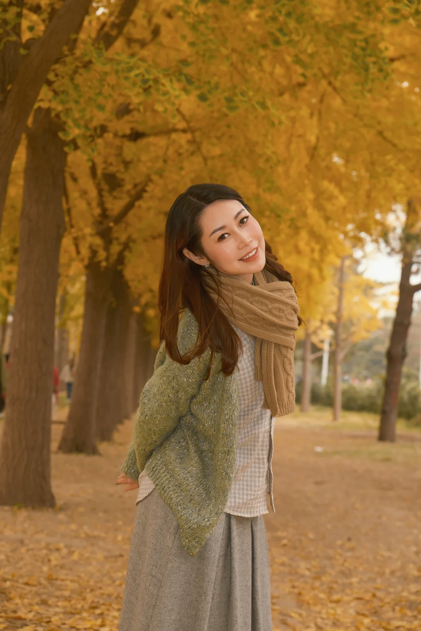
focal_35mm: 78
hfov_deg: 17.5
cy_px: 316
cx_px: 210
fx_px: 1368
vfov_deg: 26.0
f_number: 4
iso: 500
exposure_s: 1/100
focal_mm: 51.8
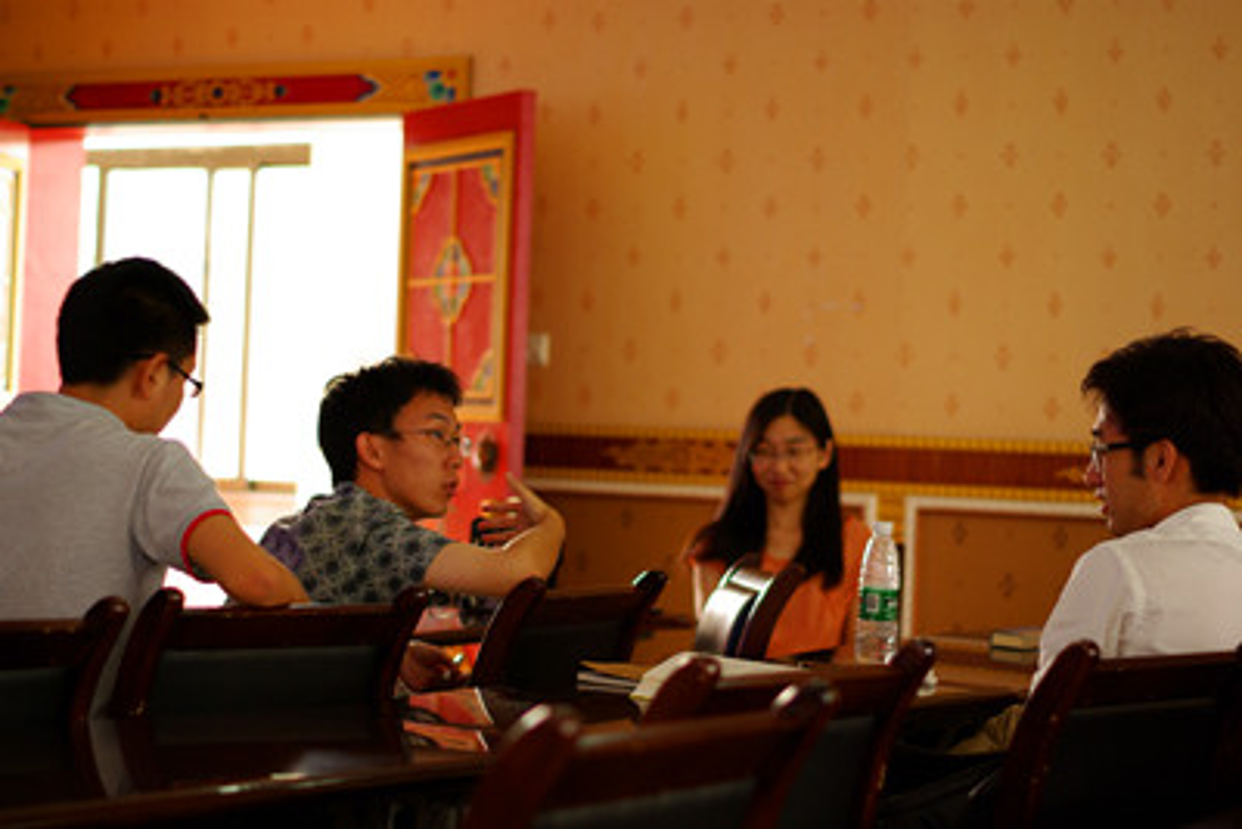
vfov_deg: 18.2
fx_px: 2588
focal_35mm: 75
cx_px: 621
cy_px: 414
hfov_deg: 27.0
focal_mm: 50
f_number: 2.4
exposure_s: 1/30
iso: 200
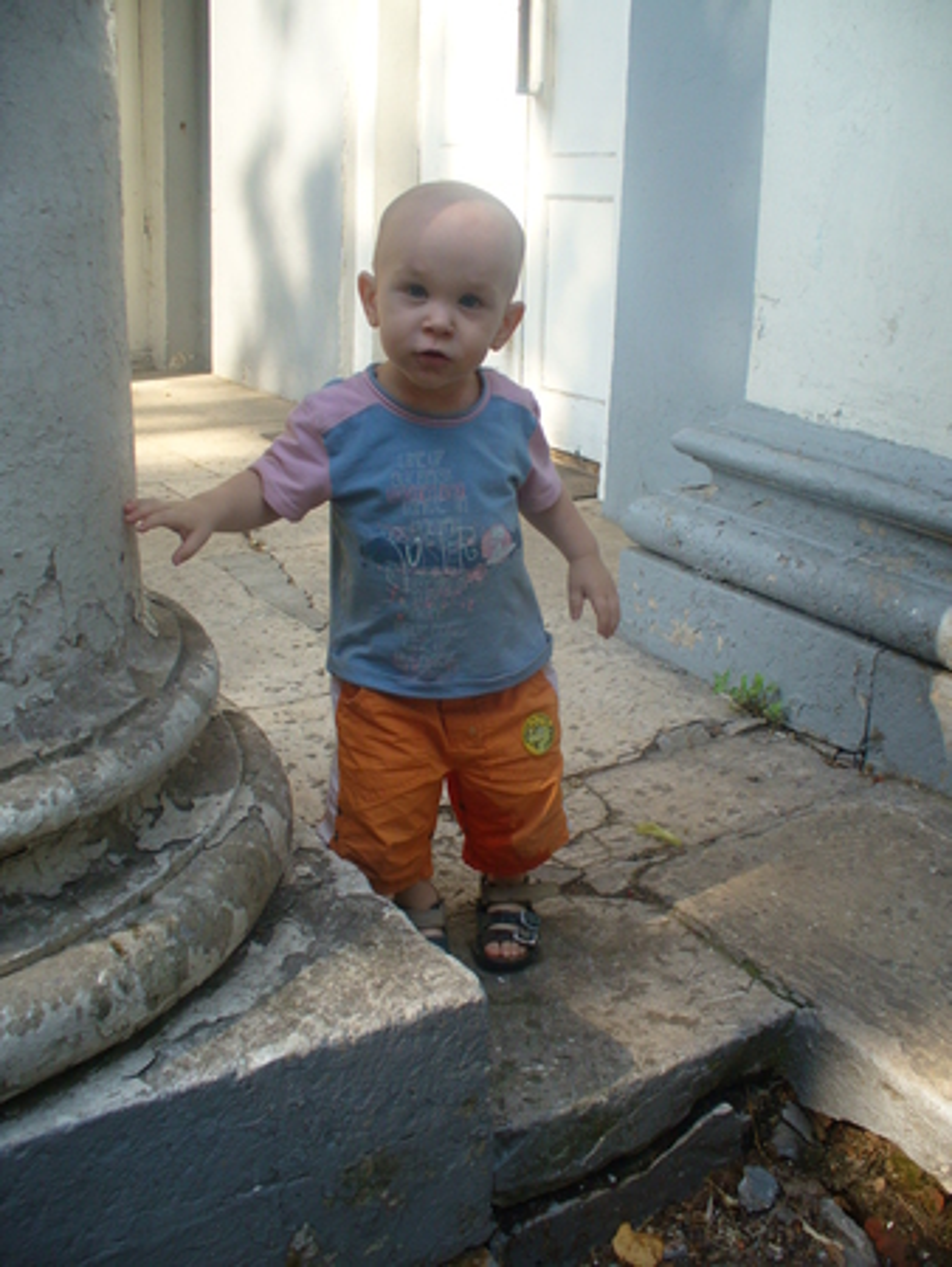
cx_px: 476
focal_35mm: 37
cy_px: 634
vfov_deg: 50.1
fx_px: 1355
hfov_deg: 38.7
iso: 80
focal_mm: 6.1
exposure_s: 1/320
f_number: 2.8
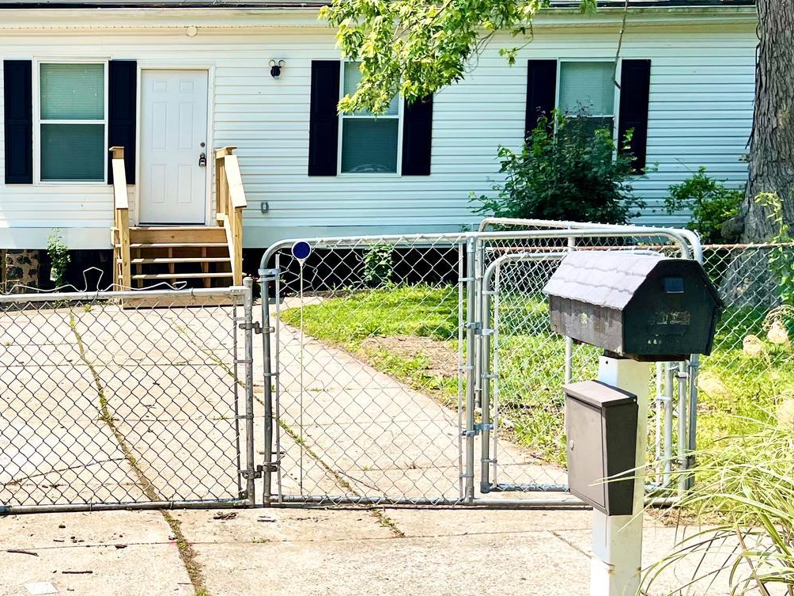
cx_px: 78
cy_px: 340
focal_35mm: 53
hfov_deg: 34.2
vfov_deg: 27.5
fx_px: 1216
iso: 50
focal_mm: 5.1
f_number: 1.6
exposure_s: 1/4854
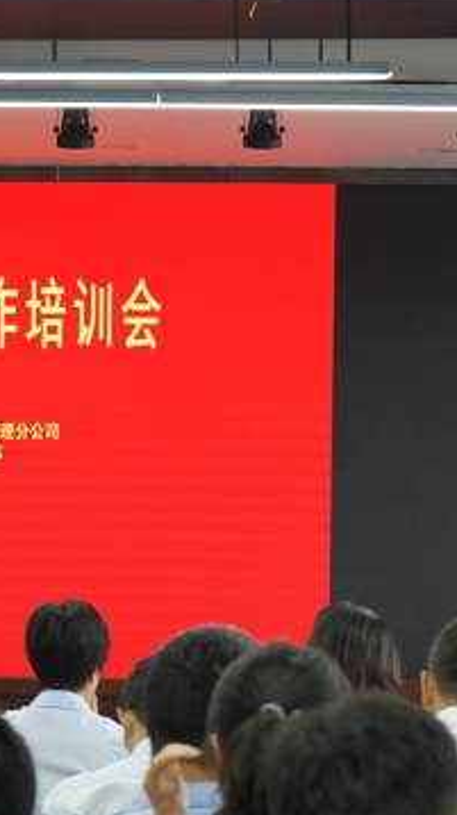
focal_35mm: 144
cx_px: -159
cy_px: 672
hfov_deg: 8.3
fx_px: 3107
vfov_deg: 14.8
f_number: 4.5
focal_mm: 48
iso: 800
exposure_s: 1/60
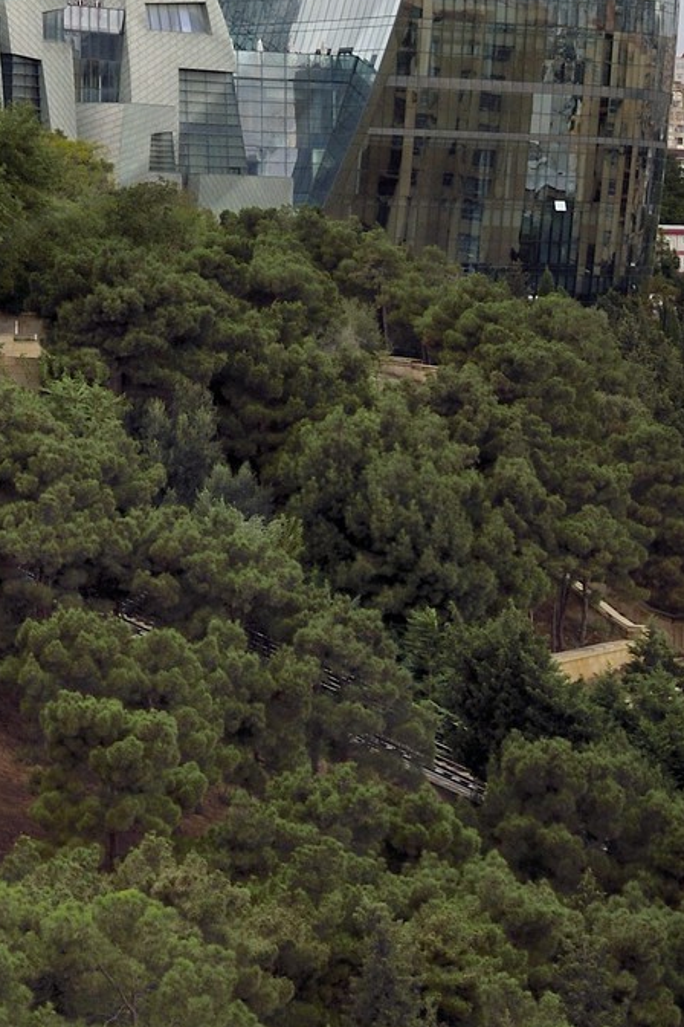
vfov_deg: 13.8
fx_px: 4075
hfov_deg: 9.4
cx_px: -253
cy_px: -340
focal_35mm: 143
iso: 400
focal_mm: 40
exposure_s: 1/125
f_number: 14
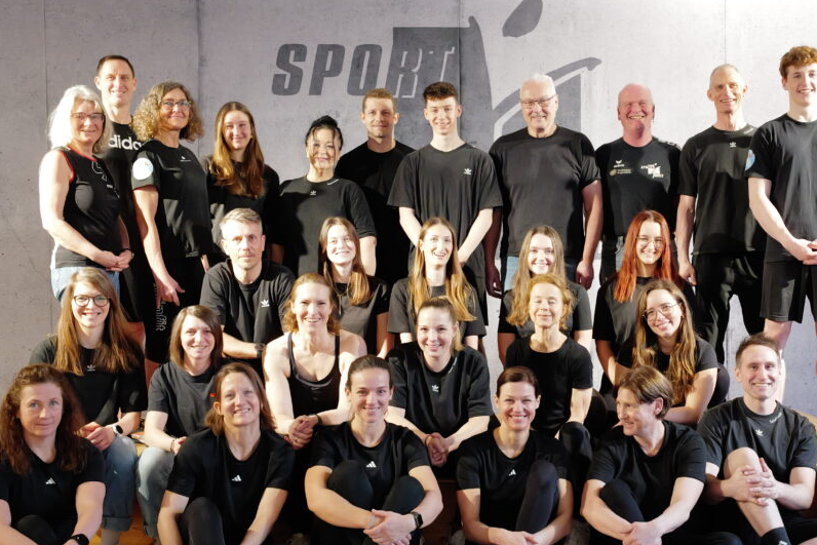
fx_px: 1021
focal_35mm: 45
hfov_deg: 43.3
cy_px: 305
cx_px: 506
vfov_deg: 29.8
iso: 10000
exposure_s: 1/125
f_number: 5.6
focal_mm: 35
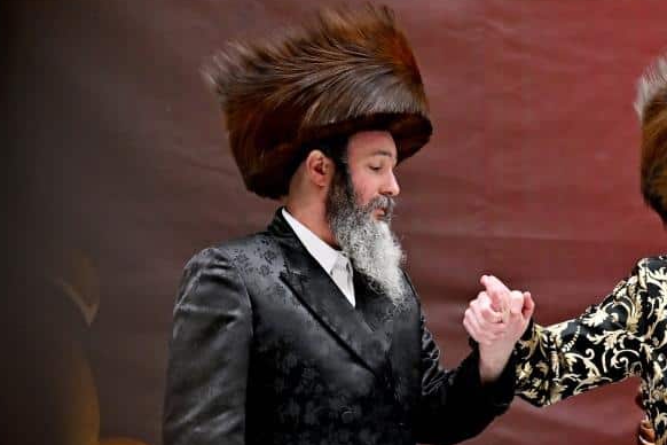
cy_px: 145
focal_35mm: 396
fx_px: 7336
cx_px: 558
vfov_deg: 3.5
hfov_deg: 5.2
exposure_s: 1/250
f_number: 2.8
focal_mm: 150
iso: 200
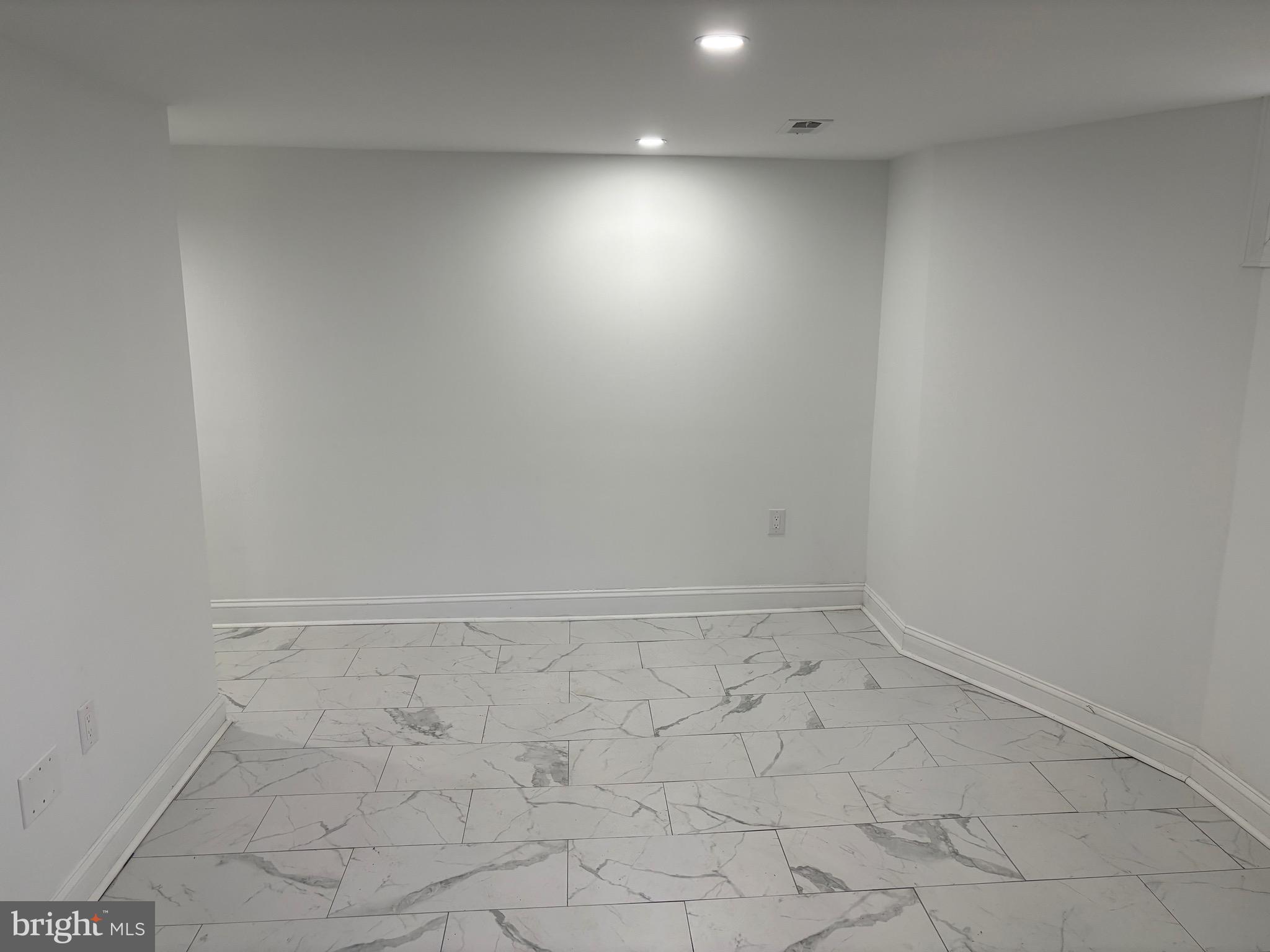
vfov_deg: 53.1
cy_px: 476
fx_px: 954
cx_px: 635
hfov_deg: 67.3
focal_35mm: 26
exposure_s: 1/120
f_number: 1.6
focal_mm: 5.96
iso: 100
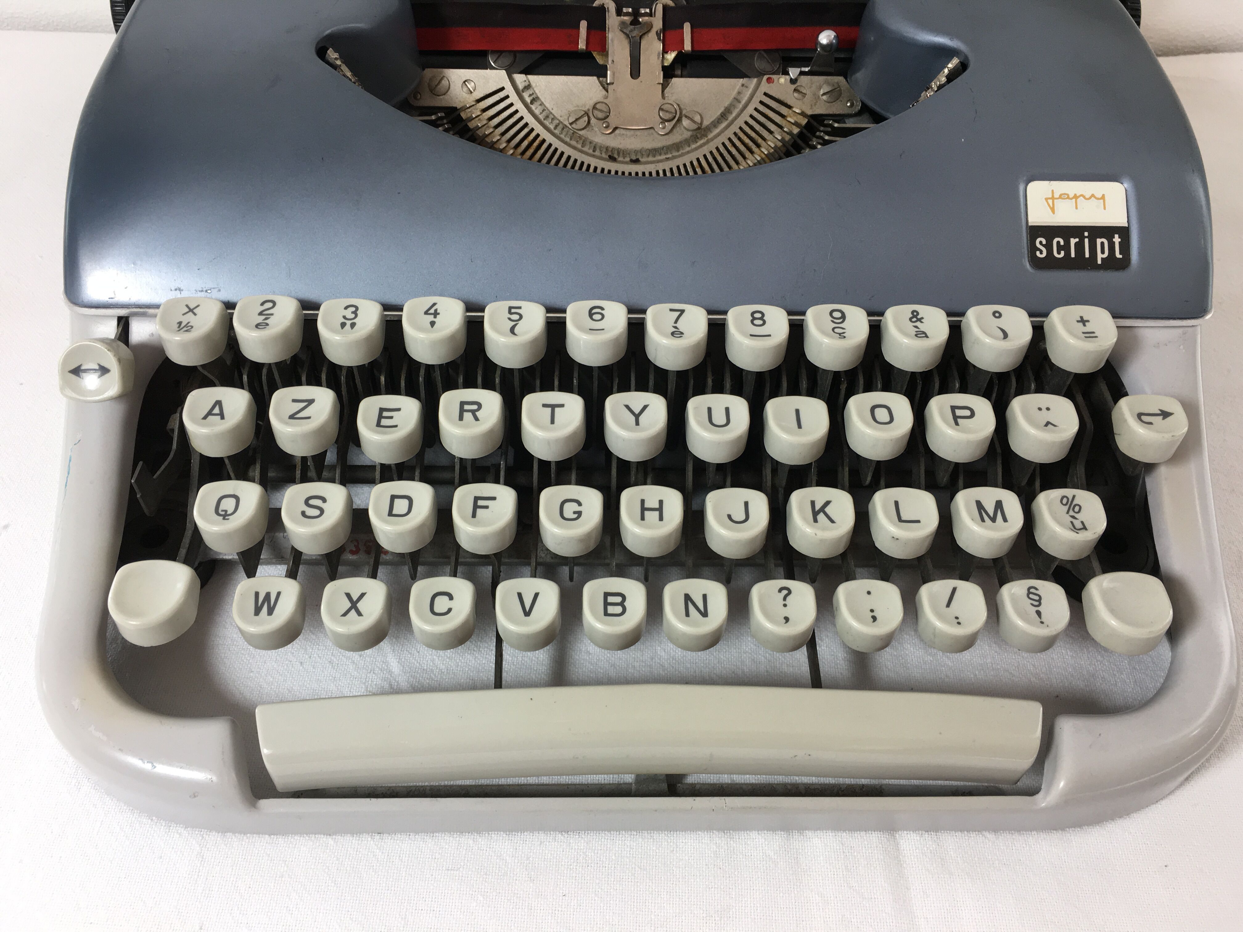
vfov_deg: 48.2
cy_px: 466
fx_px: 1041
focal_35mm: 29
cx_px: 622
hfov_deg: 61.7
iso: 40
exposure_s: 1/100
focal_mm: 4.15
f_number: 2.2
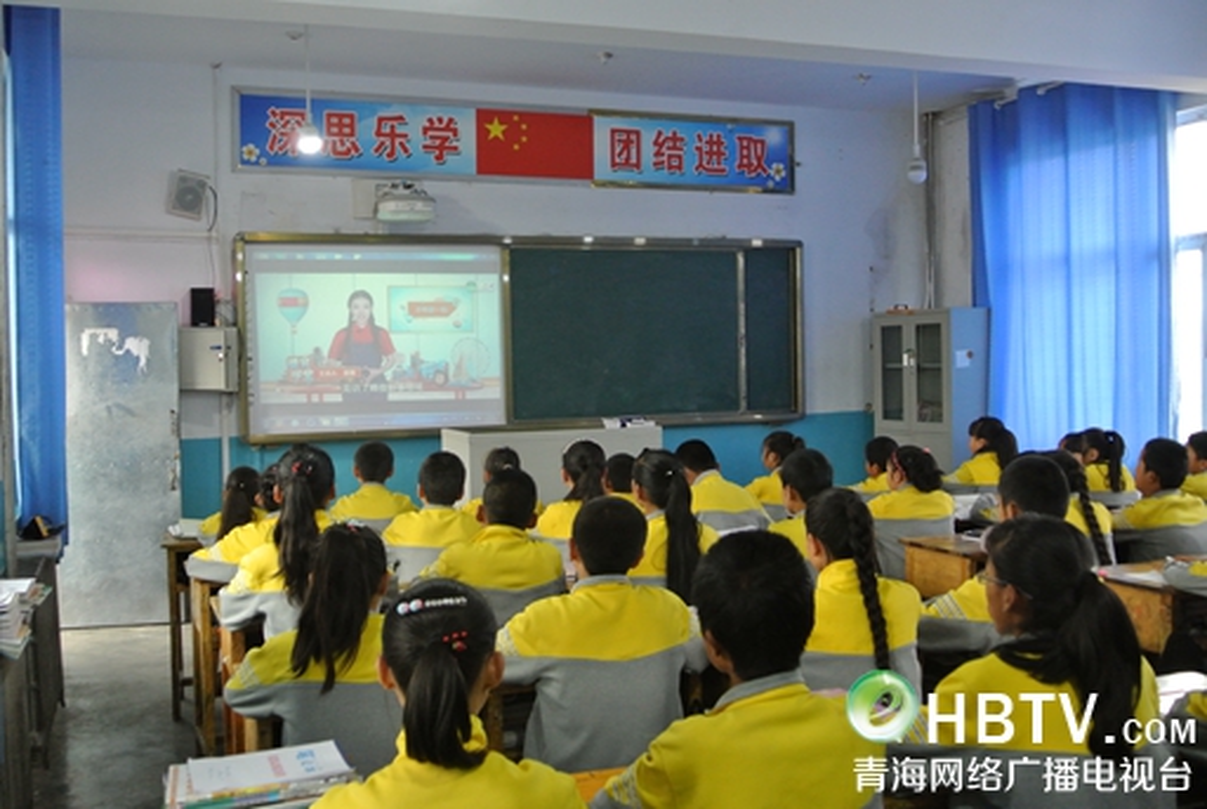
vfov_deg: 37.0
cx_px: 604
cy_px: 404
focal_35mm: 36
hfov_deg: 53.1
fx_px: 1209
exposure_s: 1/40
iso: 800
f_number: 4
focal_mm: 13.6
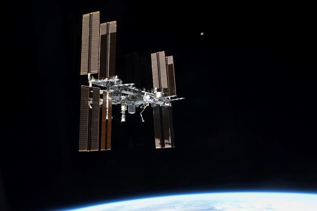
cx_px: 158
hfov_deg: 54.4
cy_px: 106
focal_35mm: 35
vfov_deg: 37.8
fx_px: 308
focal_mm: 35
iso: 200
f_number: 7.1
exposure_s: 1/160
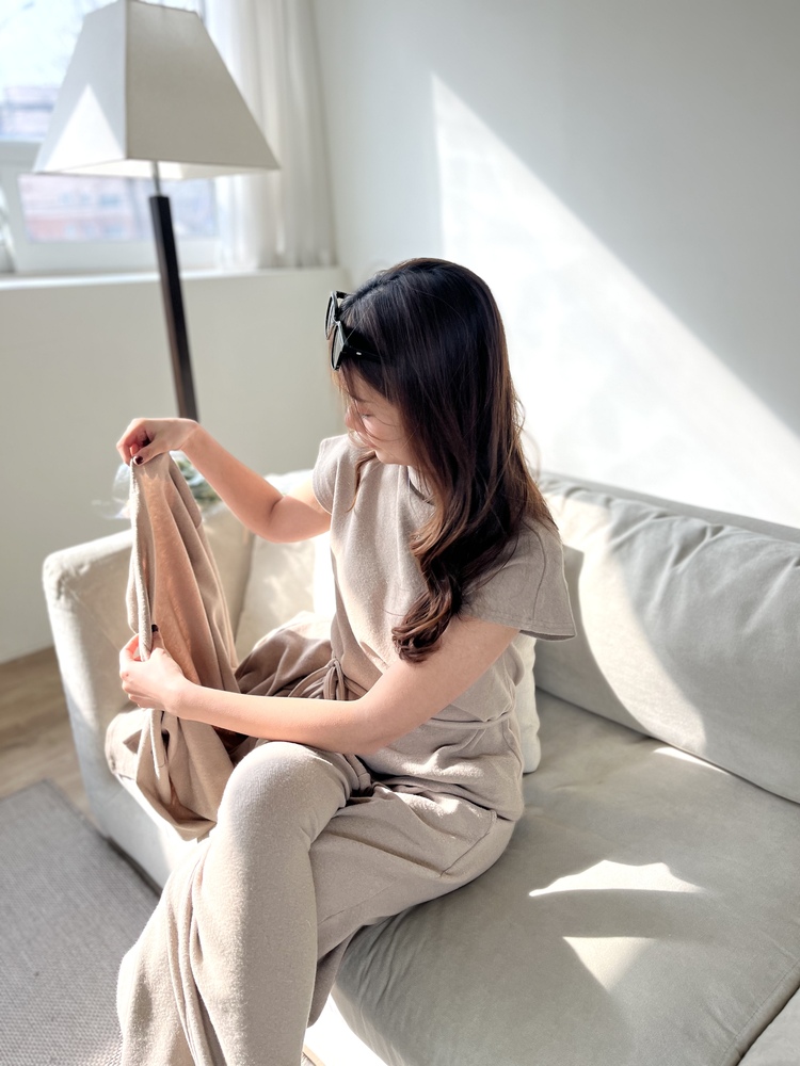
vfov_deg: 67.3
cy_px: 533
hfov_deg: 53.1
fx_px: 801
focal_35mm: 26
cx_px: 400
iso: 40
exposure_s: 1/193
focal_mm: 5.1
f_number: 1.6
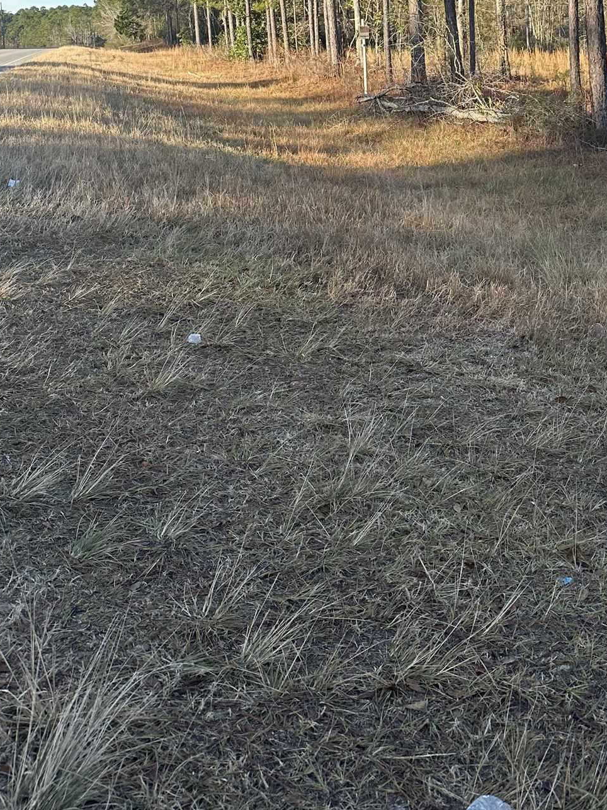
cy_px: 106
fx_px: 1006
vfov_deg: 41.0
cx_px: 424
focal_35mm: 43
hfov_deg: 33.2
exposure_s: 1/1374
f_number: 1.78
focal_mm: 6.86
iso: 80
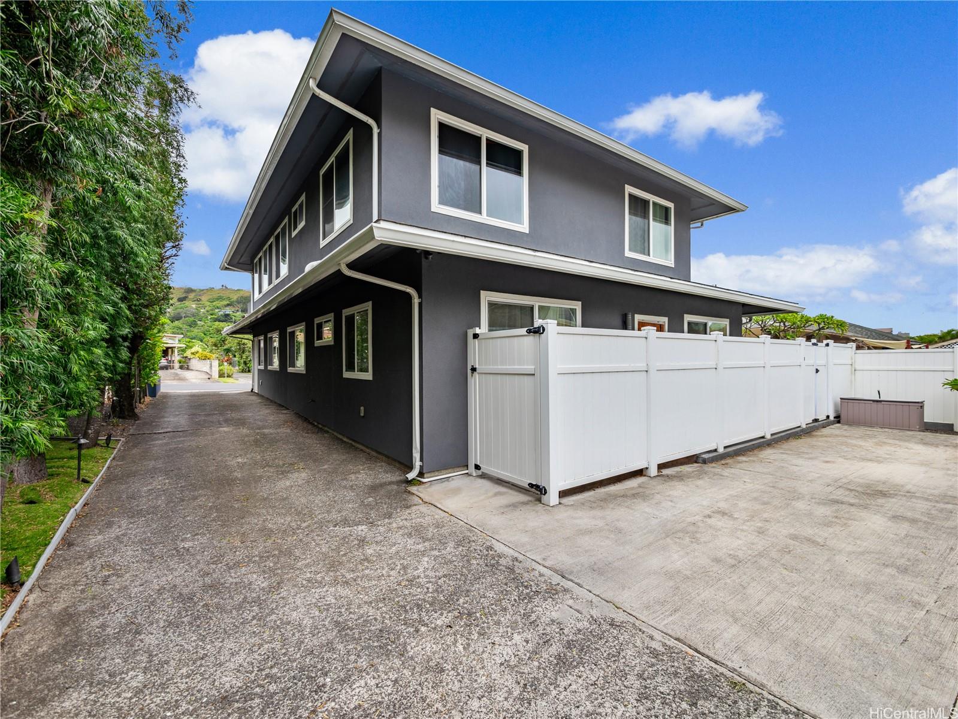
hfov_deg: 102.1
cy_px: 360
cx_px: 479
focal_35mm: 14
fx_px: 388
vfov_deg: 85.7
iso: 125
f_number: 4
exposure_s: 1/3200
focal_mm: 7
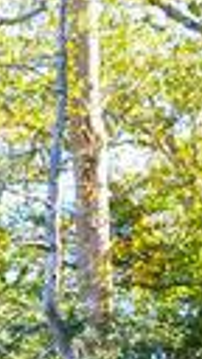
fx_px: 1790
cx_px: -870
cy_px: 721
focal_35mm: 188
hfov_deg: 5.0
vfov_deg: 10.5
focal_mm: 16
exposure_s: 1/60
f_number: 4.5
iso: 100
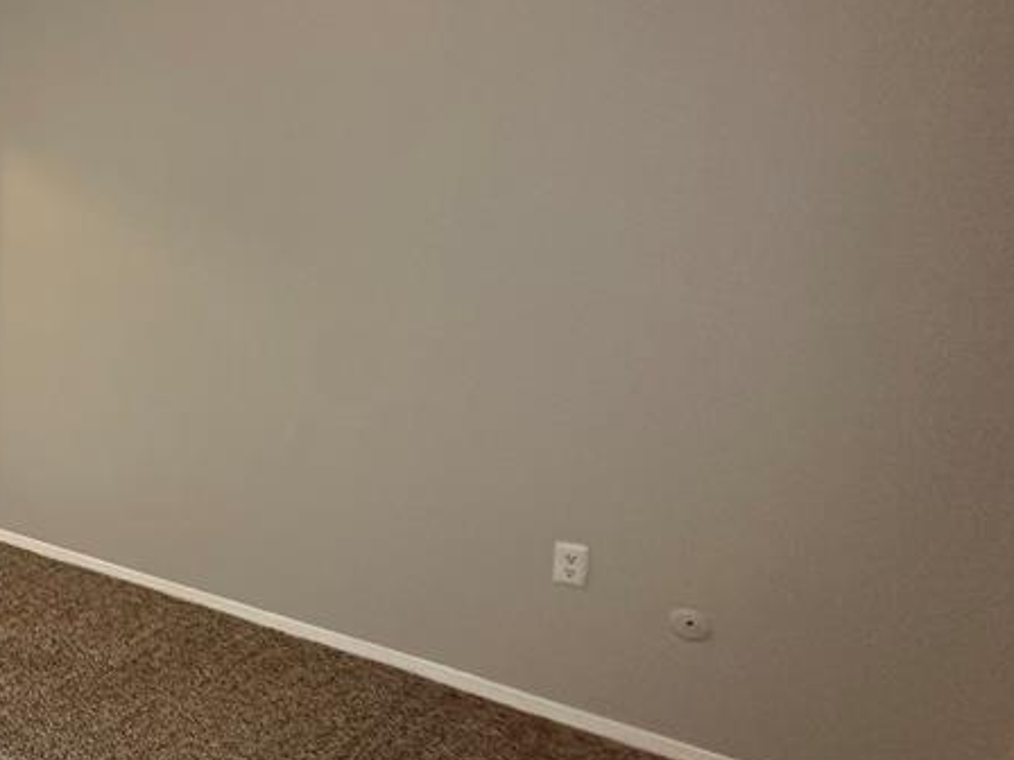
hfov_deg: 42.6
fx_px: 937
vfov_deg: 44.0
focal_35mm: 32
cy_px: 321
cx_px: -136
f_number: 2.2
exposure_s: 1/60
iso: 320
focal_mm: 2.22
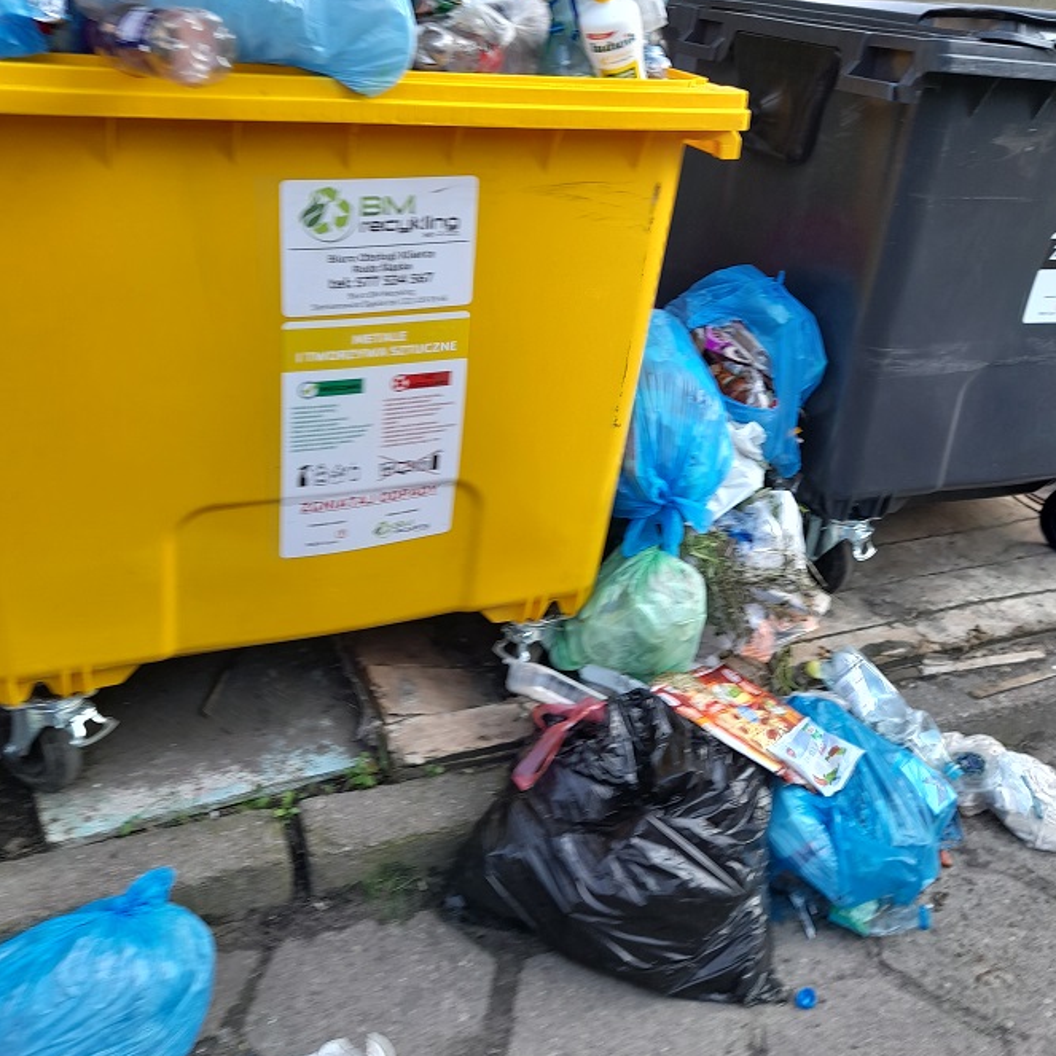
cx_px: 536
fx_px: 1035
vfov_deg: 53.4
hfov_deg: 54.0
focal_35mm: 30
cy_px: 389
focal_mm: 4.6
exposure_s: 1/100
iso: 32
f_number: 2
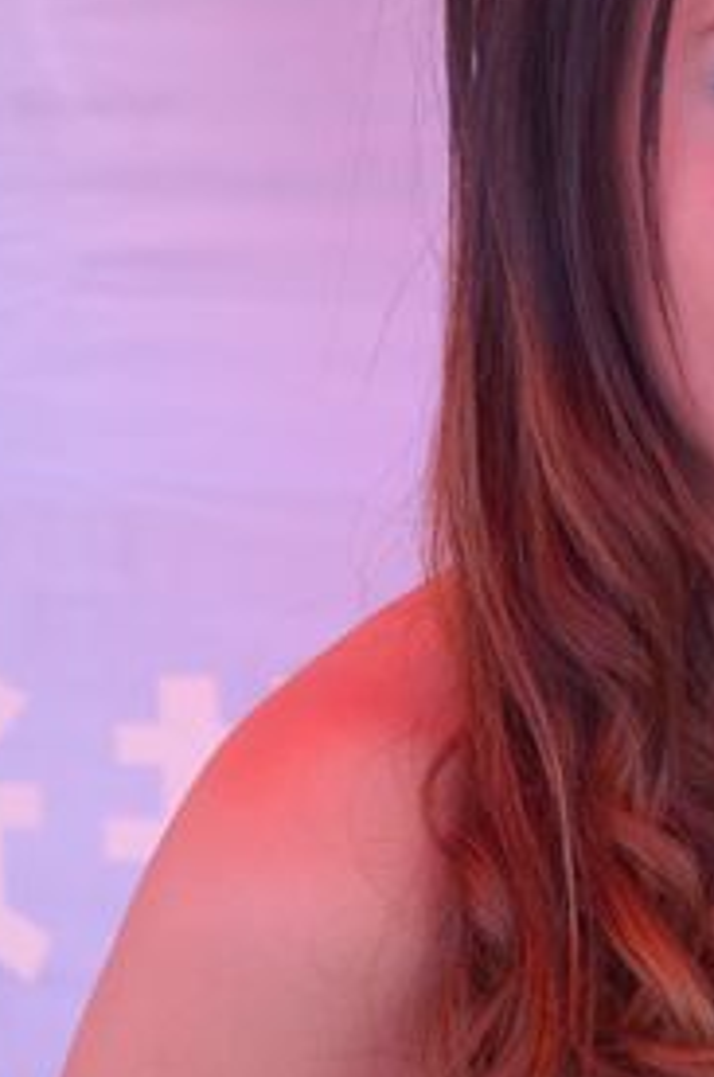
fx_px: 4091
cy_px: 585
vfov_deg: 15.0
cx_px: 784
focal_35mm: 137
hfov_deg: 9.9
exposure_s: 1/80
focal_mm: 36
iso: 1000
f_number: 5.6
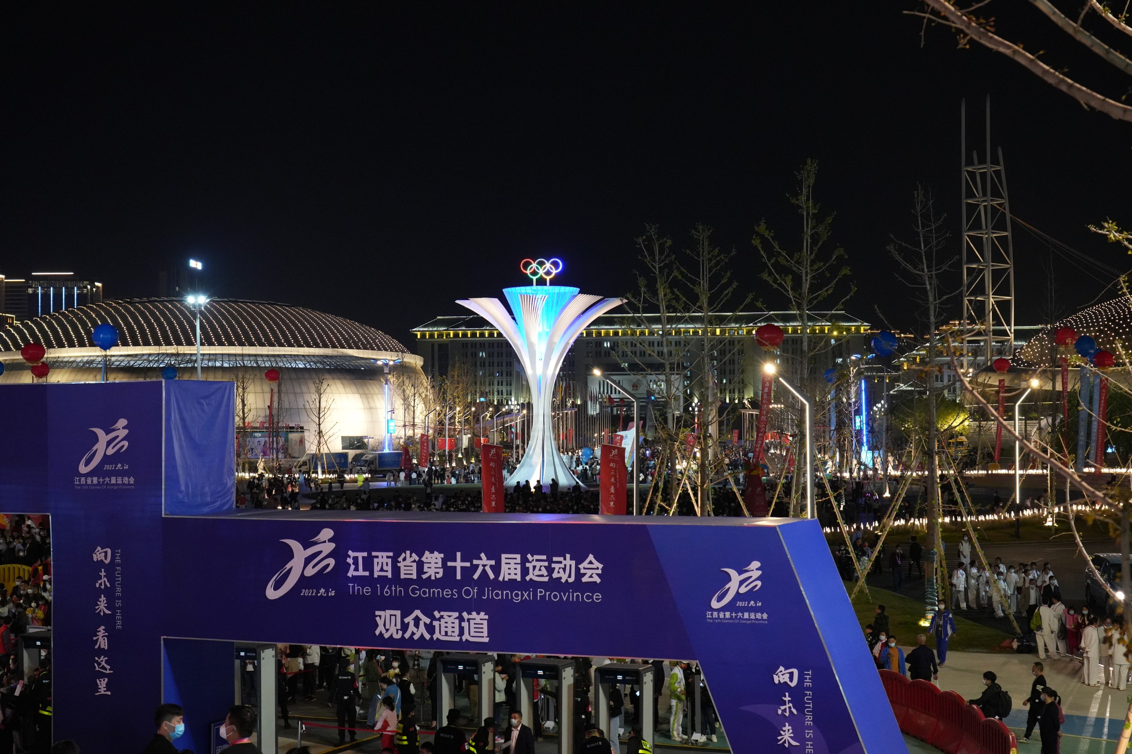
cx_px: 566
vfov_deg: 24.6
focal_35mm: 55
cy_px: 377
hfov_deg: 36.2
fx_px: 1729
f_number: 5.6
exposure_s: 1/60
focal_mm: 55
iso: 6400
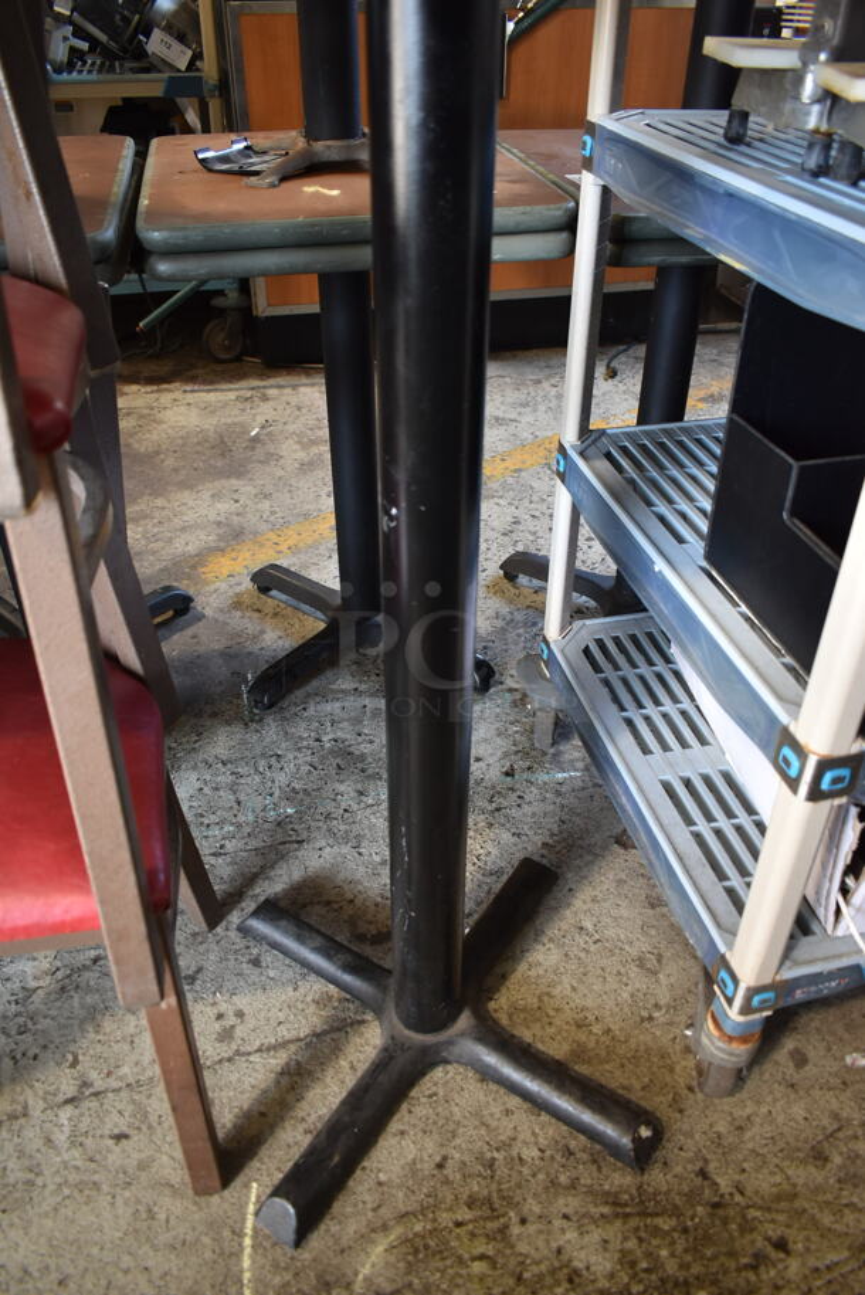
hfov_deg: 48.0
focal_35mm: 27
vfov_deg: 67.3
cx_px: 432
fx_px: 972
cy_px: 648
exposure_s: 1/30
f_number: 3.5
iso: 560
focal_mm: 18
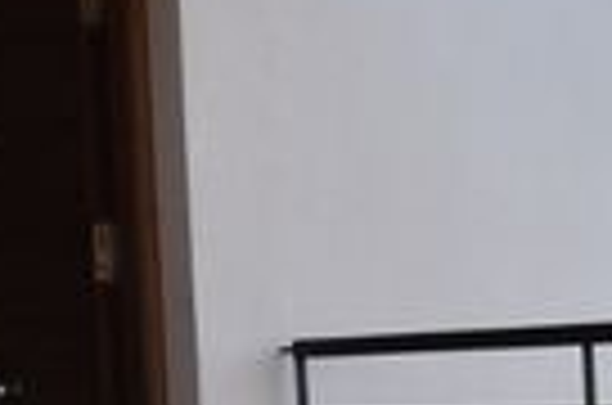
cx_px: 403
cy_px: 335
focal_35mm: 104
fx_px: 1764
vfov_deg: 13.0
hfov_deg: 19.6
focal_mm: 10
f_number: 4.5
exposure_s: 1/500
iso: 200
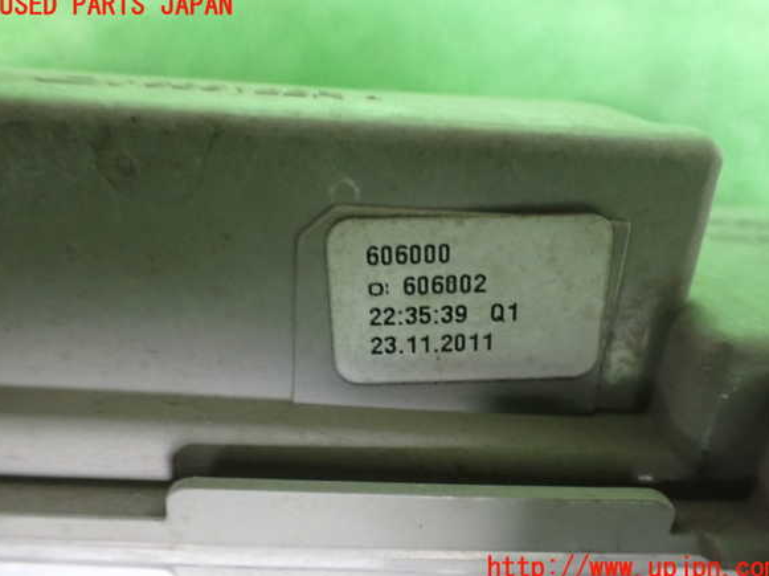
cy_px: 287
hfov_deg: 58.4
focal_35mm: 31
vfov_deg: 45.4
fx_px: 688
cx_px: 389
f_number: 2.3
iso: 800
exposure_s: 1/40
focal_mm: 5.4
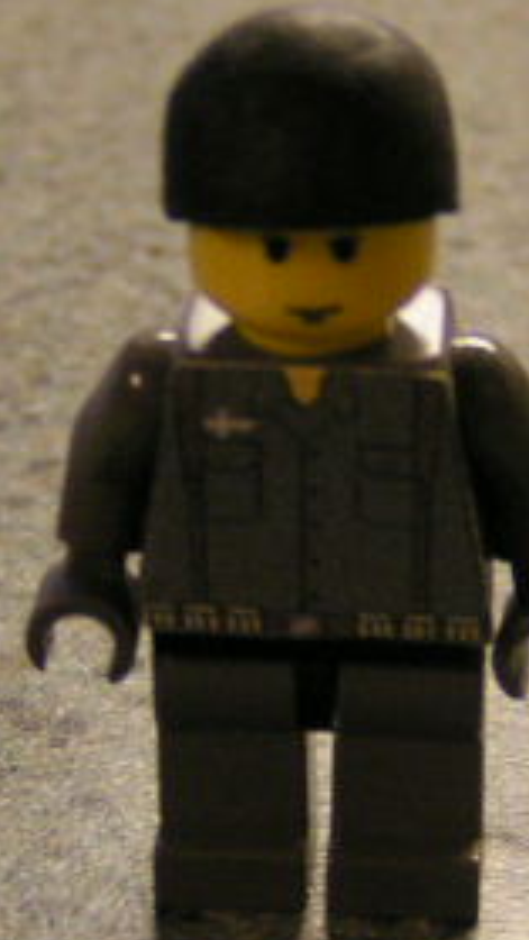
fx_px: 2368
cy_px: 559
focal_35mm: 95
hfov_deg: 12.7
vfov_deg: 22.4
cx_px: 317
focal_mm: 5.8
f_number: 2.8
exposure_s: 1/25
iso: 200
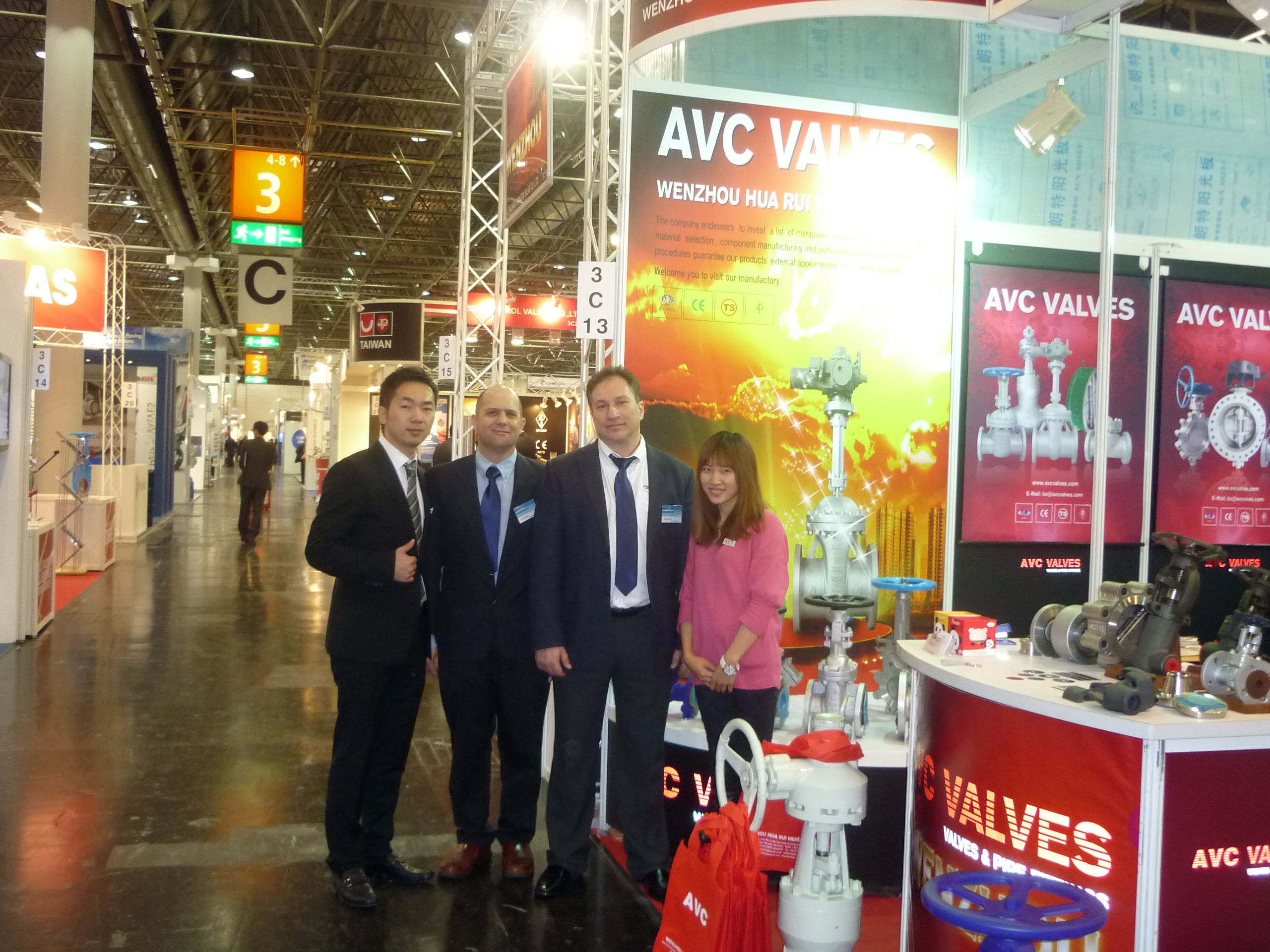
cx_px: 635
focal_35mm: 33
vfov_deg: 42.9
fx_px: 1211
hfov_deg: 55.4
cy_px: 476
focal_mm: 5.5
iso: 320
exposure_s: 1/30
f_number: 2.8
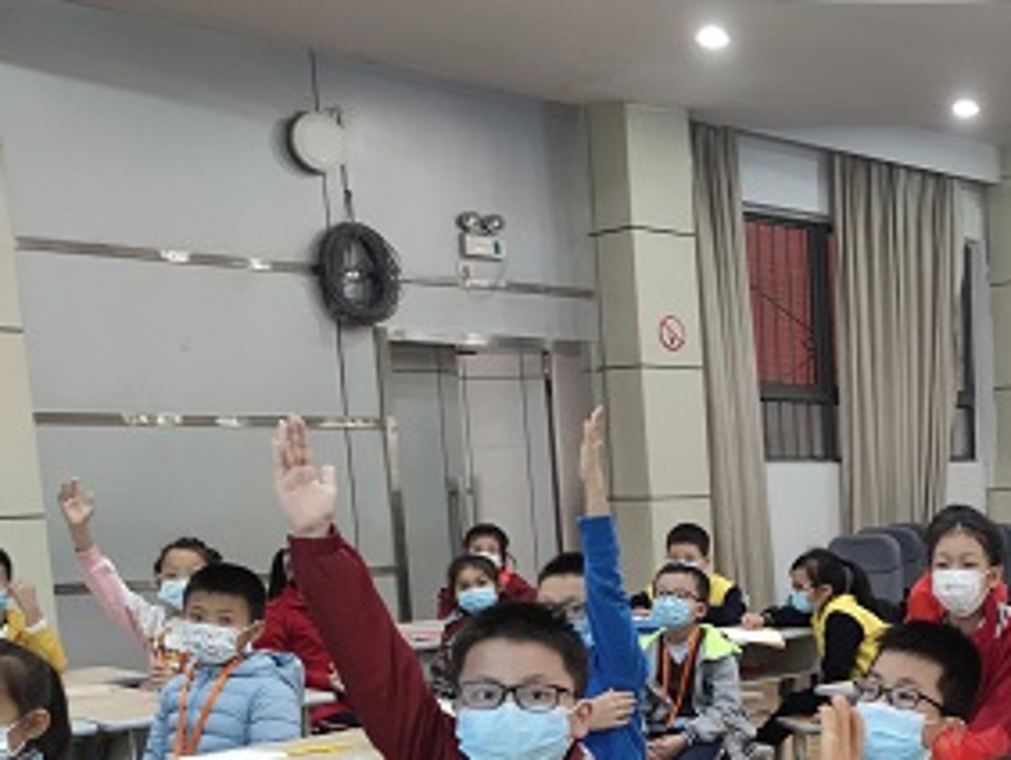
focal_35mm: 51
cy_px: 699
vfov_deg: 27.5
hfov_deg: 34.2
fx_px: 1491
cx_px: 1004
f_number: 1.69
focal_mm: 6.72
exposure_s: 1/50
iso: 279
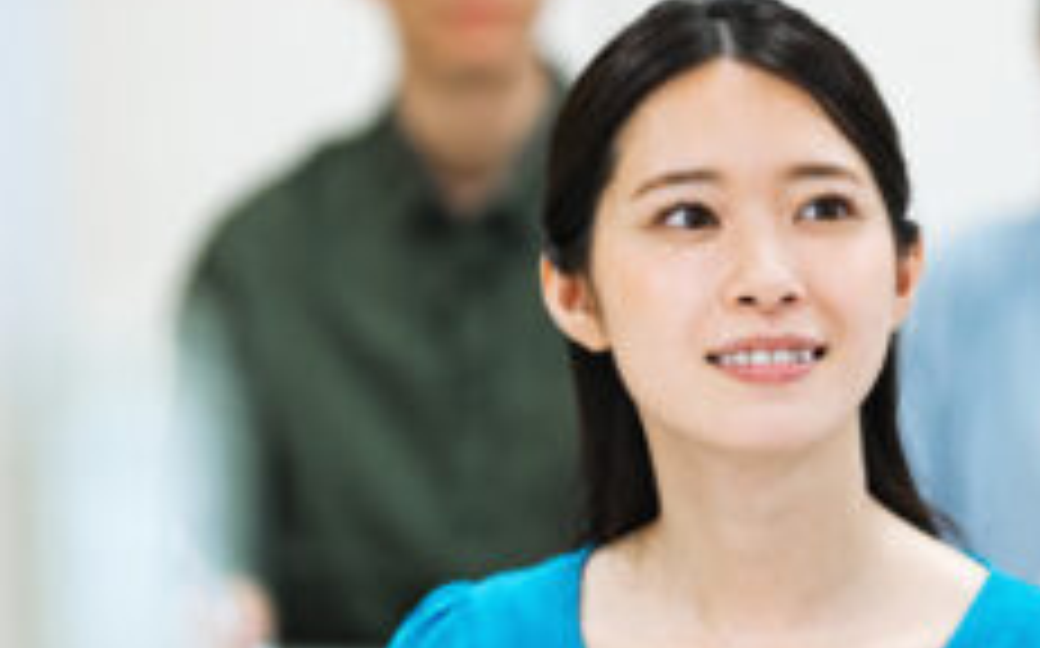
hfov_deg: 6.9
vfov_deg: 4.4
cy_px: 479
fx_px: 8525
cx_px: 1157
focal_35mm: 301
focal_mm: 105
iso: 320
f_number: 1.8
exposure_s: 1/200
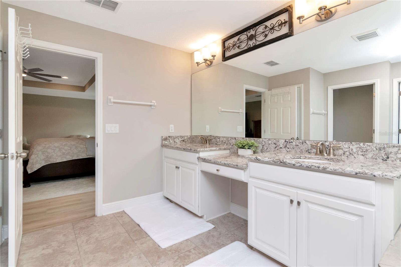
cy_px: 134
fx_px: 184
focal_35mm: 16
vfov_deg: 72.0
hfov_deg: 95.0
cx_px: 200
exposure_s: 1/200
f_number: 7.1
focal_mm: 11
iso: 1250
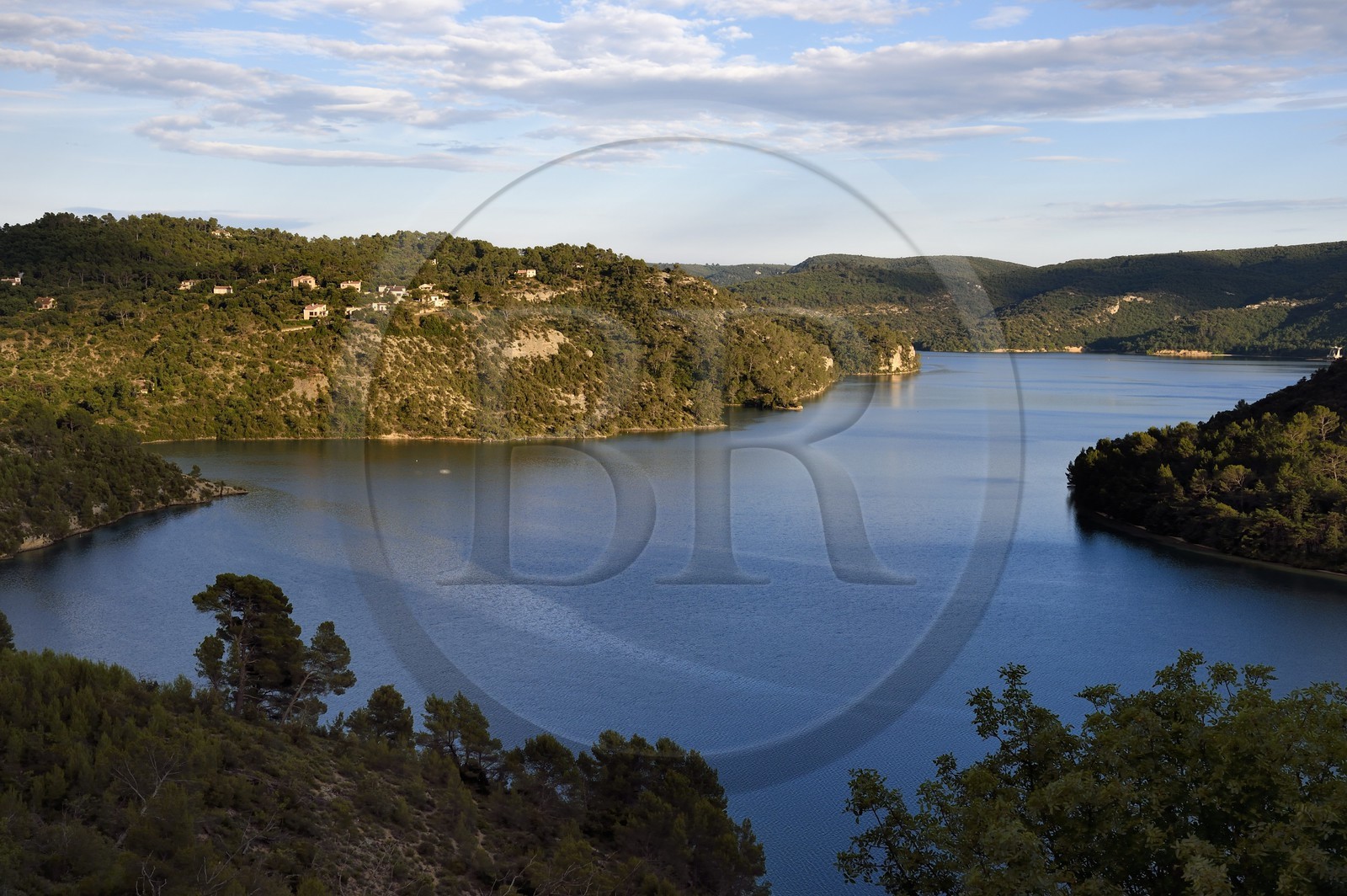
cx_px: 674
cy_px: 448
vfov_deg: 29.2
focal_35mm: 46
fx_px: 1720
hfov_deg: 42.8
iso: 200
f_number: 11
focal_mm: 46
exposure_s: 1/160
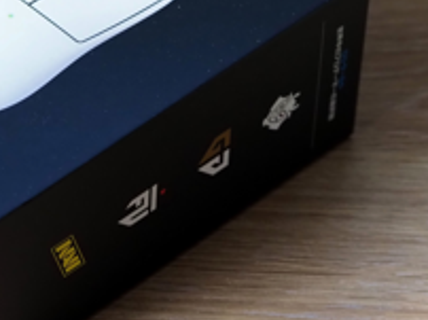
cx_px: 38
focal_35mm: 250
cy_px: 86
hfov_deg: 7.9
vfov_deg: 5.9
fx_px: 3087
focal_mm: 60
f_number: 4
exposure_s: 1/160
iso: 2000
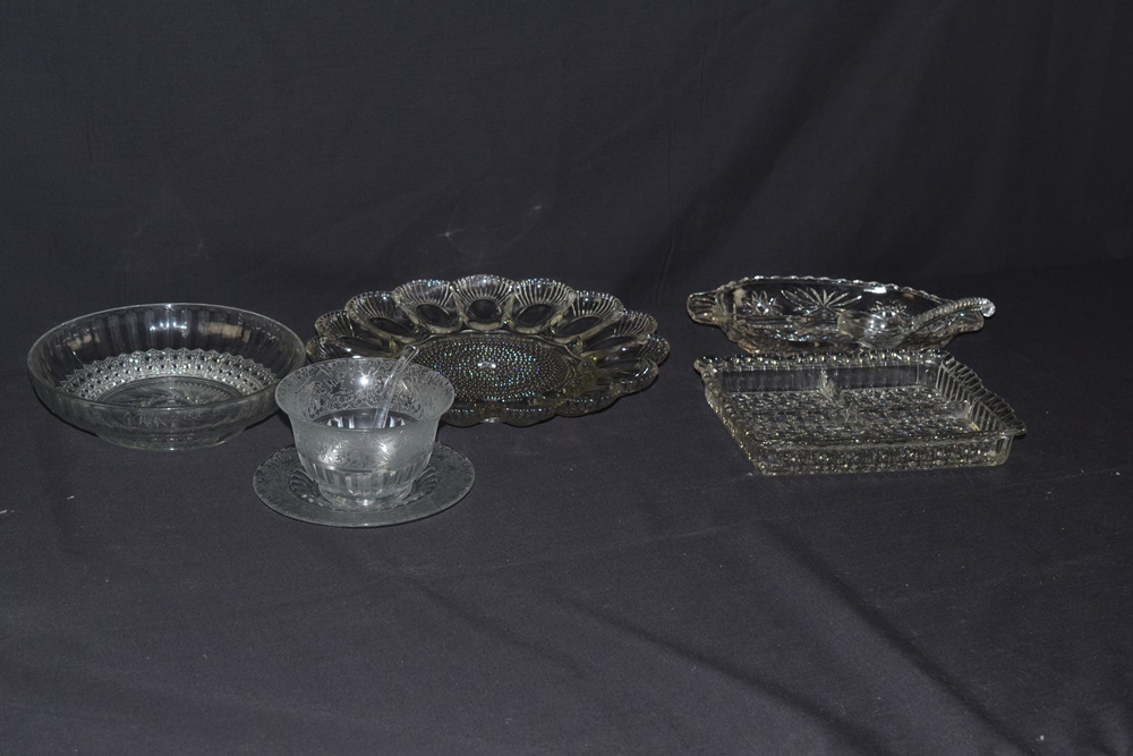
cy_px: 378
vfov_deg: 22.6
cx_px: 566
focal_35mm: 60
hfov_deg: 33.4
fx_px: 1888
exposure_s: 1/60
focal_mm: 40
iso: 250
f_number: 8
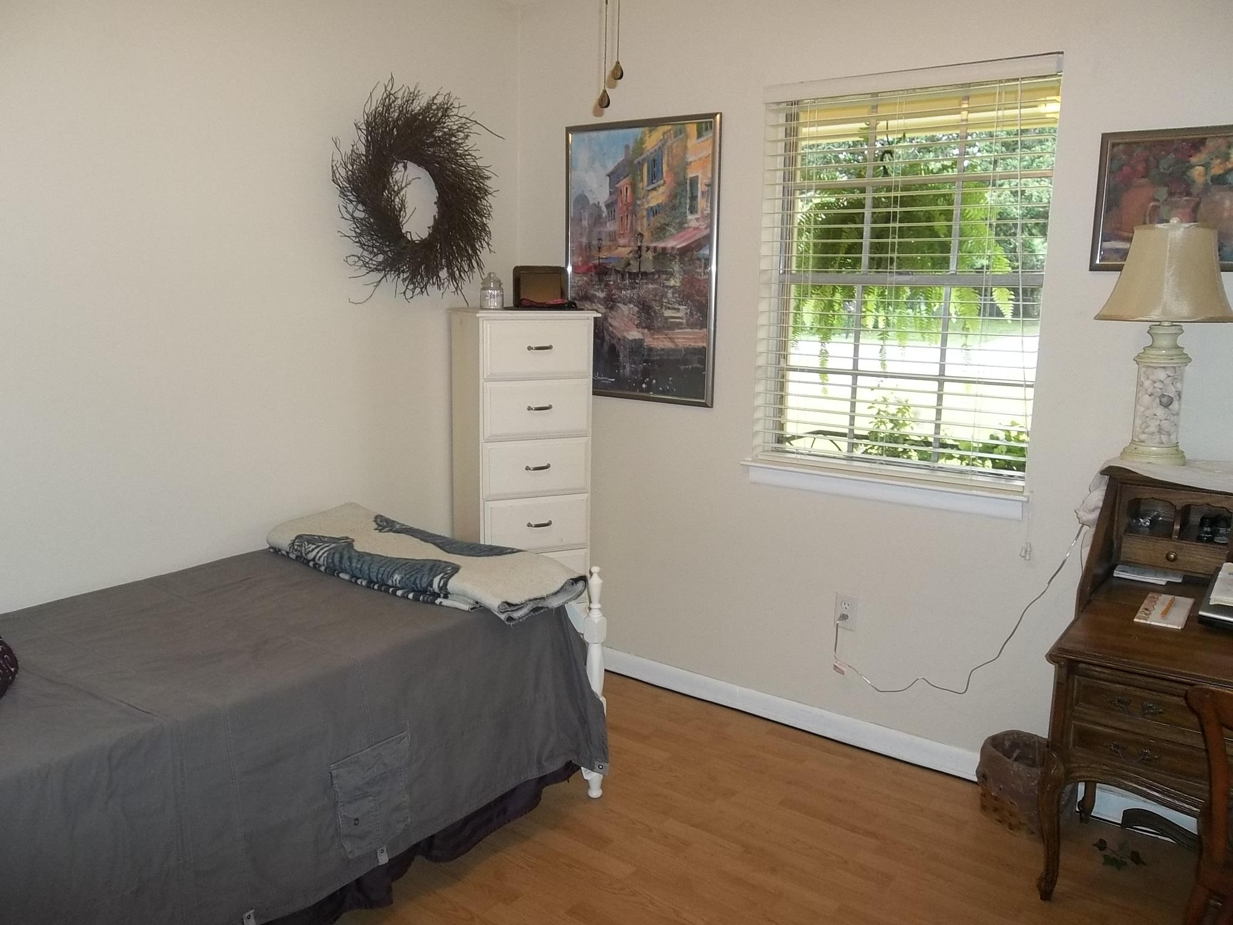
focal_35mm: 27
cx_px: 616
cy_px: 462
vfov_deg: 51.4
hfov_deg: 65.3
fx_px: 962
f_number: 3.5
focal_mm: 4.9
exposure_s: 1/30
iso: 160
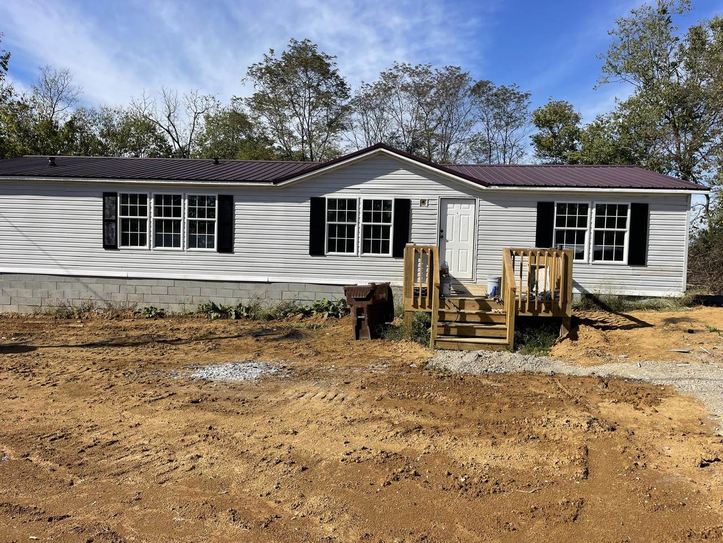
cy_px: 272
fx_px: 543
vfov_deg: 53.1
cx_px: 362
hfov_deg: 67.3
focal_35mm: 26
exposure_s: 1/3300
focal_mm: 4.2
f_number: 1.6
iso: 32
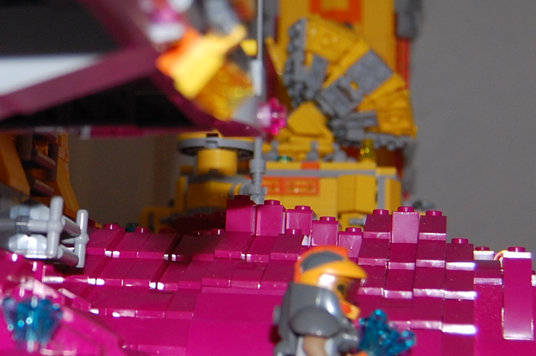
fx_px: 1250
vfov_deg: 16.2
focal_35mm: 84
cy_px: 148
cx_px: -4
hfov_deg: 23.2
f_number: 3.5
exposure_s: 1/60
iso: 320
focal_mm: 18
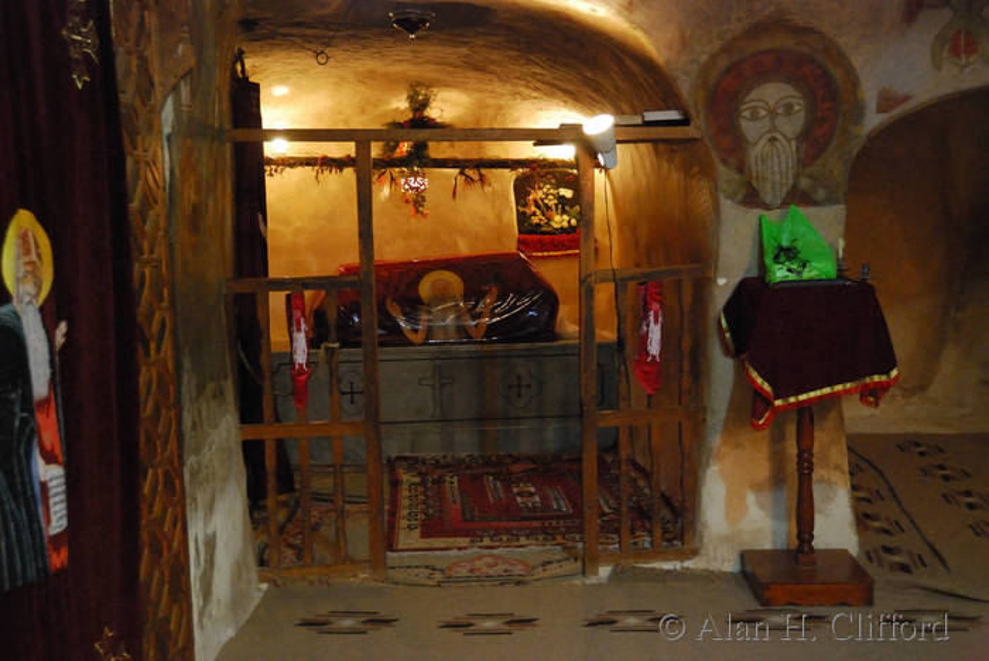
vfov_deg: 30.9
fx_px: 1196
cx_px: 494
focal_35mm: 44
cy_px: 330
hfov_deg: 44.9
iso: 1600
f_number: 4.2
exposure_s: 1/20
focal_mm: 29
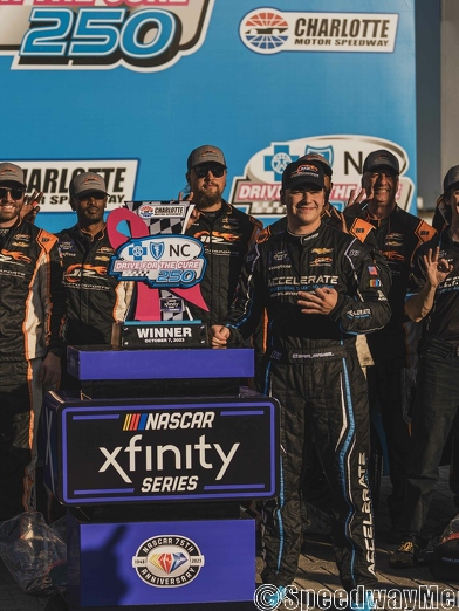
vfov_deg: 19.3
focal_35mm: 102
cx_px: 97
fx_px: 1802
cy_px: 304
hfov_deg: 14.4
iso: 250
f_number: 2.8
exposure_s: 1/3200
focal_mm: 70
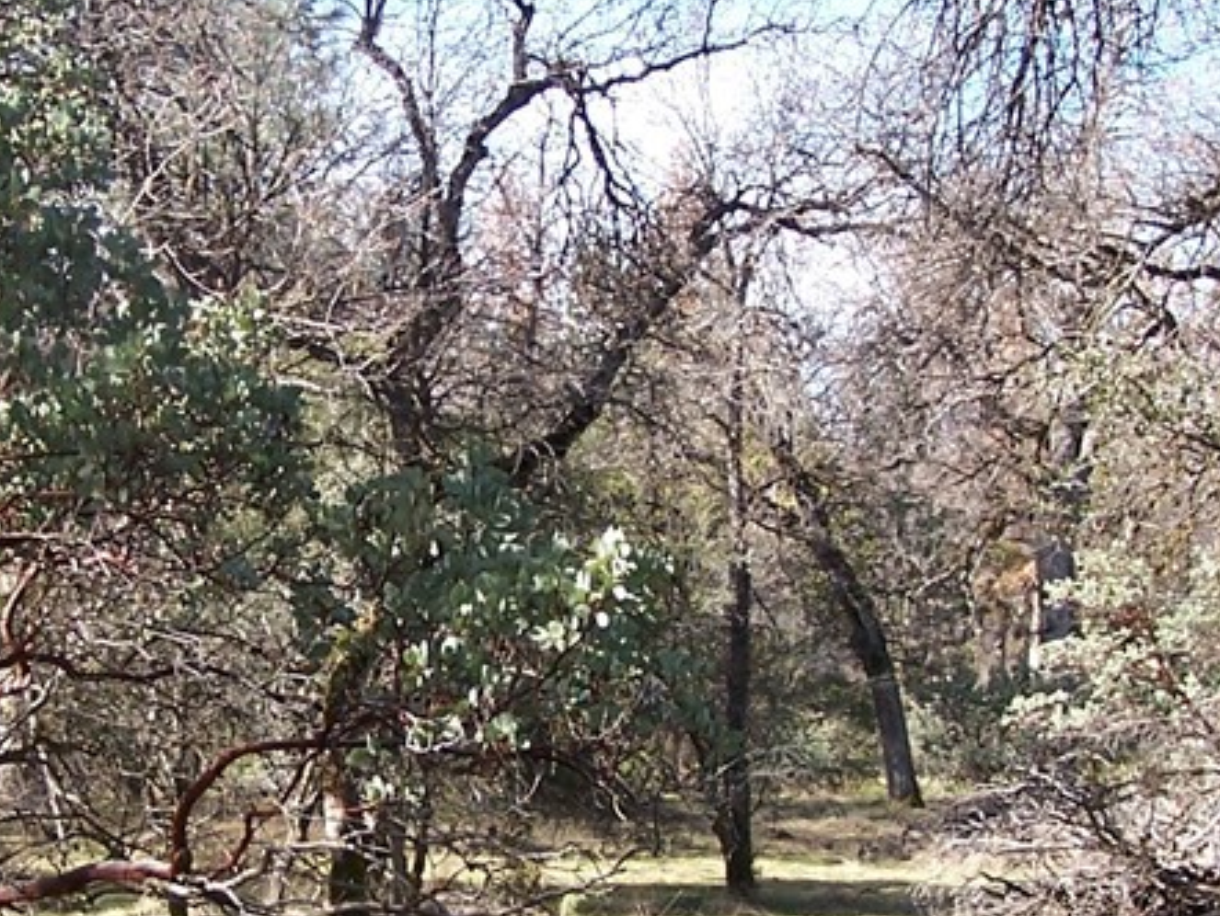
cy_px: 574
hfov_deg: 22.2
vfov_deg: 16.8
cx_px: 489
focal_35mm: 88
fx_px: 3103
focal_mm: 6.3
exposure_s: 1/250
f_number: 2.8
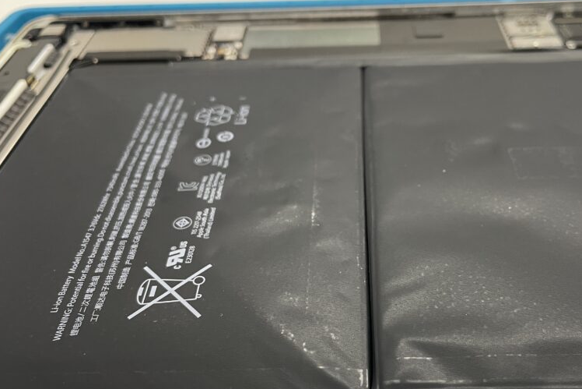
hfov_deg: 51.5
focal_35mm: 37
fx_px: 598
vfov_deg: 35.7
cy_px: 251
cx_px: 355
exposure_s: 1/60
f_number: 1.6
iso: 160
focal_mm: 4.2
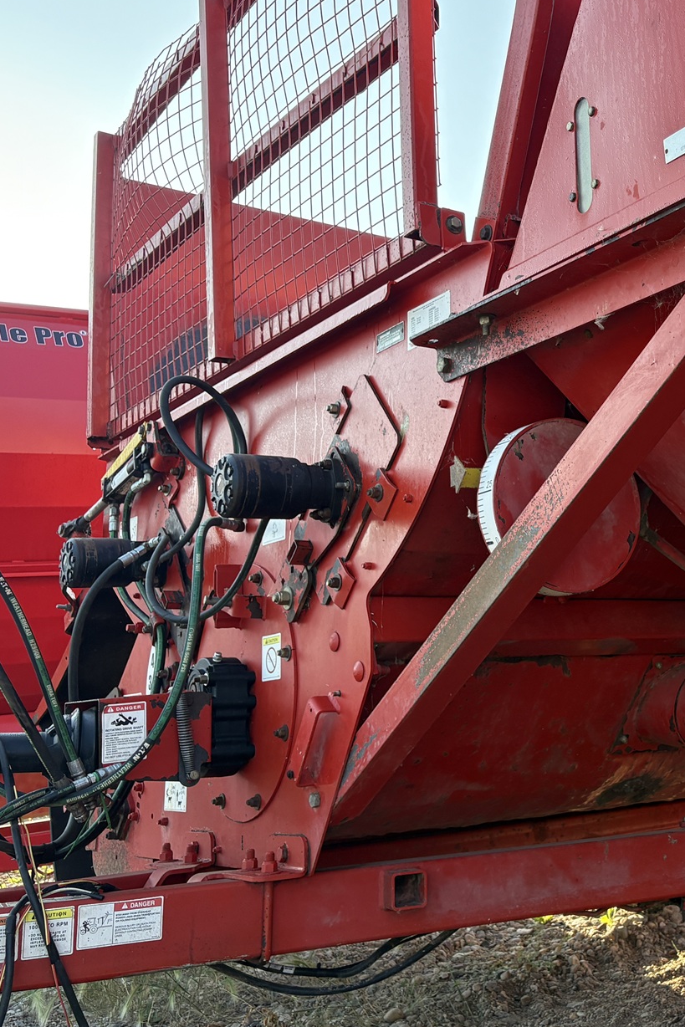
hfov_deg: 28.3
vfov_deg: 44.4
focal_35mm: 44
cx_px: 715
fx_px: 1255
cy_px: 454
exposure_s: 1/515
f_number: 1.6
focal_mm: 5.96
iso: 64
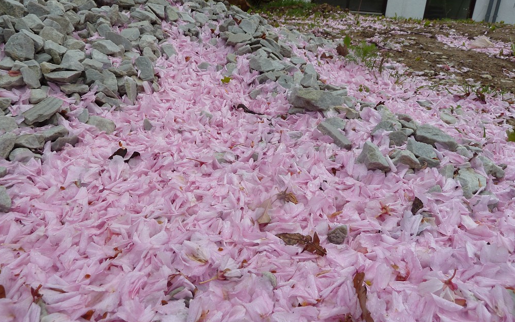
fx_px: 379
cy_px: 152
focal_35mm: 27
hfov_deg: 68.4
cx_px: 256
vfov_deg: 46.0
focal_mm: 4.1
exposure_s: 1/100
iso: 80
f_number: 4
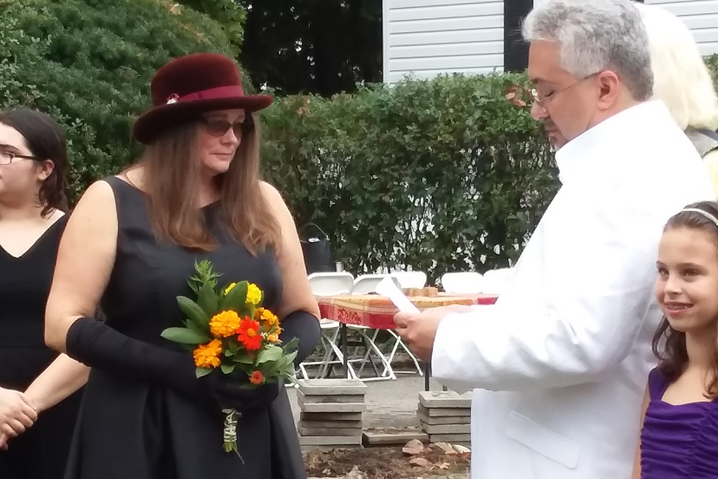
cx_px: 323
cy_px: 287
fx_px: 778
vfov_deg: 34.1
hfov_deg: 49.5
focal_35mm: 39
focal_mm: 2.91
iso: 50
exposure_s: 1/239
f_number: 1.9
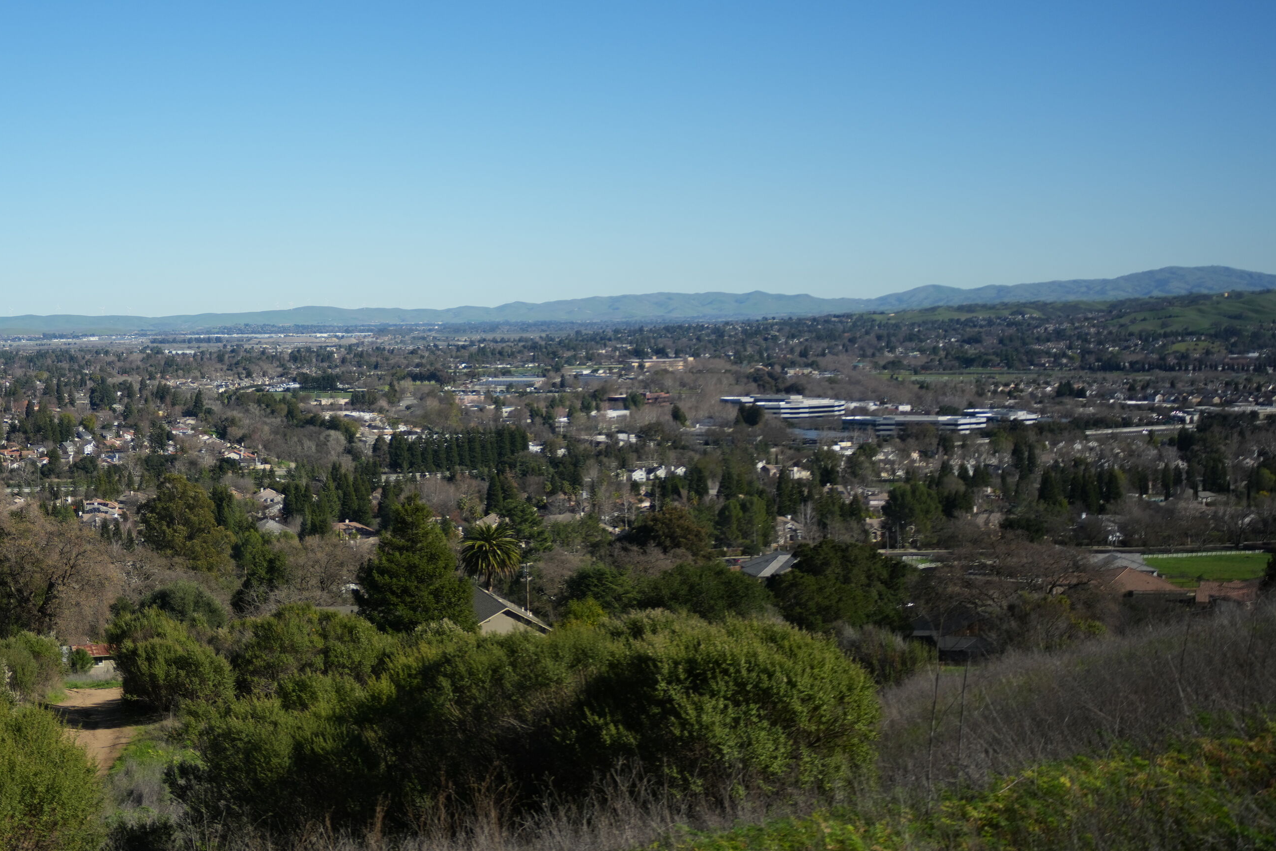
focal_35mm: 47
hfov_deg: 40.1
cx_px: 240
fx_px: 1666
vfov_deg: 28.6
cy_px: 380
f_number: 4
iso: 200
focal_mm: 28
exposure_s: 1/2500
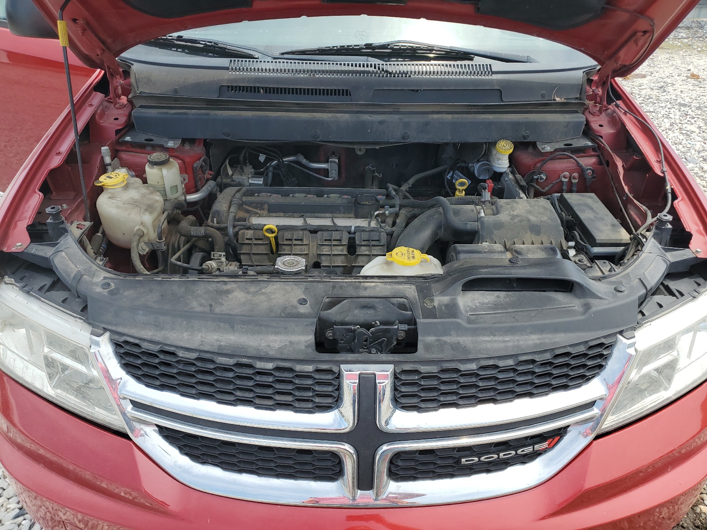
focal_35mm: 26
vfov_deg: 53.1
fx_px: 531
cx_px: 354
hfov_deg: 67.3
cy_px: 265
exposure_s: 1/1250
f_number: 1.5
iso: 50
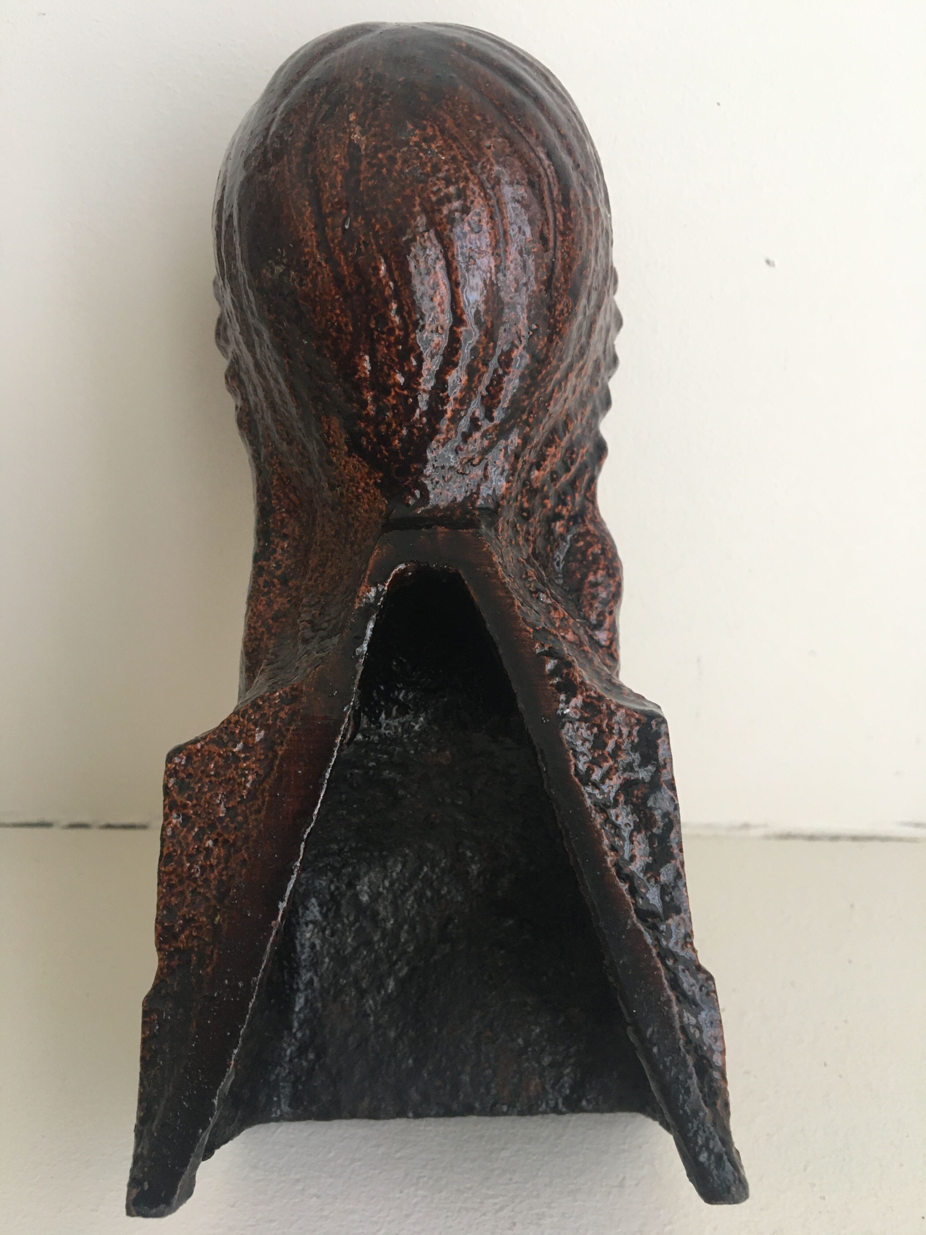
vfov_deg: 61.7
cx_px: 463
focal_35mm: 29
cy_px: 618
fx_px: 1034
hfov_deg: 48.2
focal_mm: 4.15
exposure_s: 1/33
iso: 125
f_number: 2.2
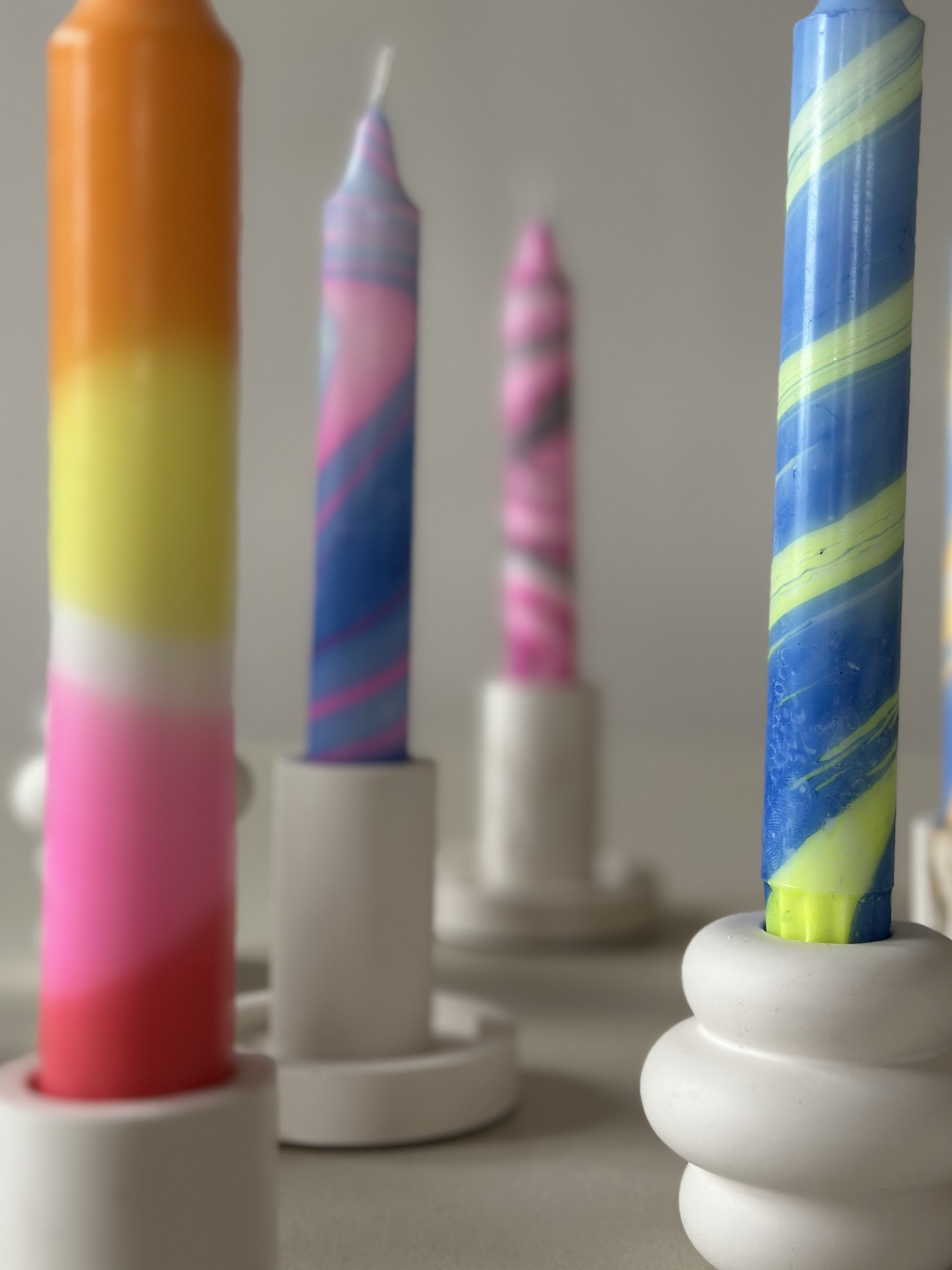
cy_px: 536
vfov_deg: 34.3
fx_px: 2053
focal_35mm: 56
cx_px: 520
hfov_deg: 26.1
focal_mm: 6.86
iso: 80
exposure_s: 1/211
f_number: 1.78
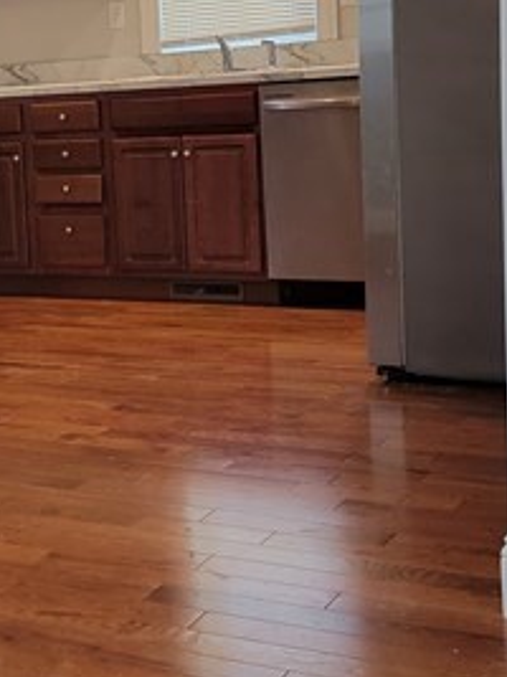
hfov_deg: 20.7
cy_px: 241
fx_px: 1349
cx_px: 20
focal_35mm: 69
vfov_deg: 28.0
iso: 320
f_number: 1.8
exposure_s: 1/120
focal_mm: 6.7
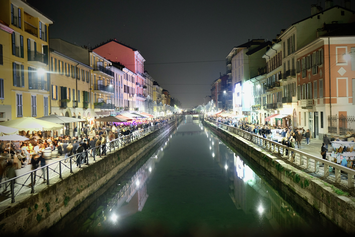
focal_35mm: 38
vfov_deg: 35.1
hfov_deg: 50.7
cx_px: 178
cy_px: 118
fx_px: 375
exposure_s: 1/1.5
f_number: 3.2
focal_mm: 25.4
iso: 800
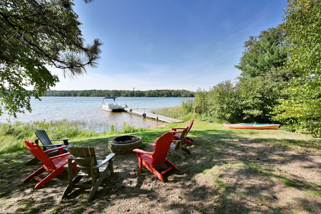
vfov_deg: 81.1
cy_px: 107
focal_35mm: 14
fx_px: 125
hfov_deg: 104.3
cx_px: 160
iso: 100
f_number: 5.6
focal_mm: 14
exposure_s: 1/320
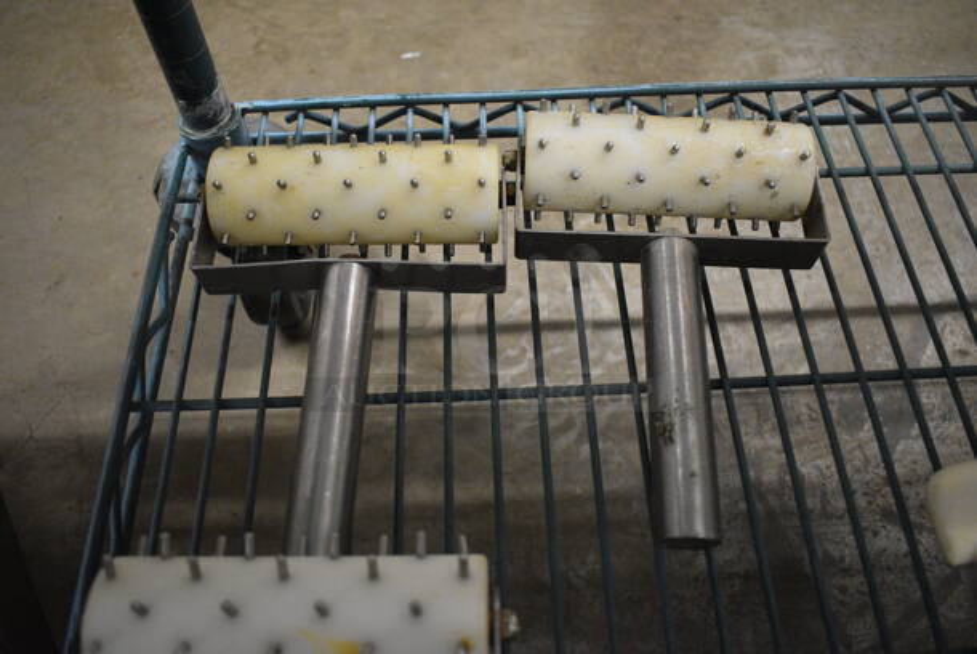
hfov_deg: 61.9
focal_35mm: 30
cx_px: 488
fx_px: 815
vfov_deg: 43.7
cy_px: 327
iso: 3200
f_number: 3.5
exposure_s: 1/125
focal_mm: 20
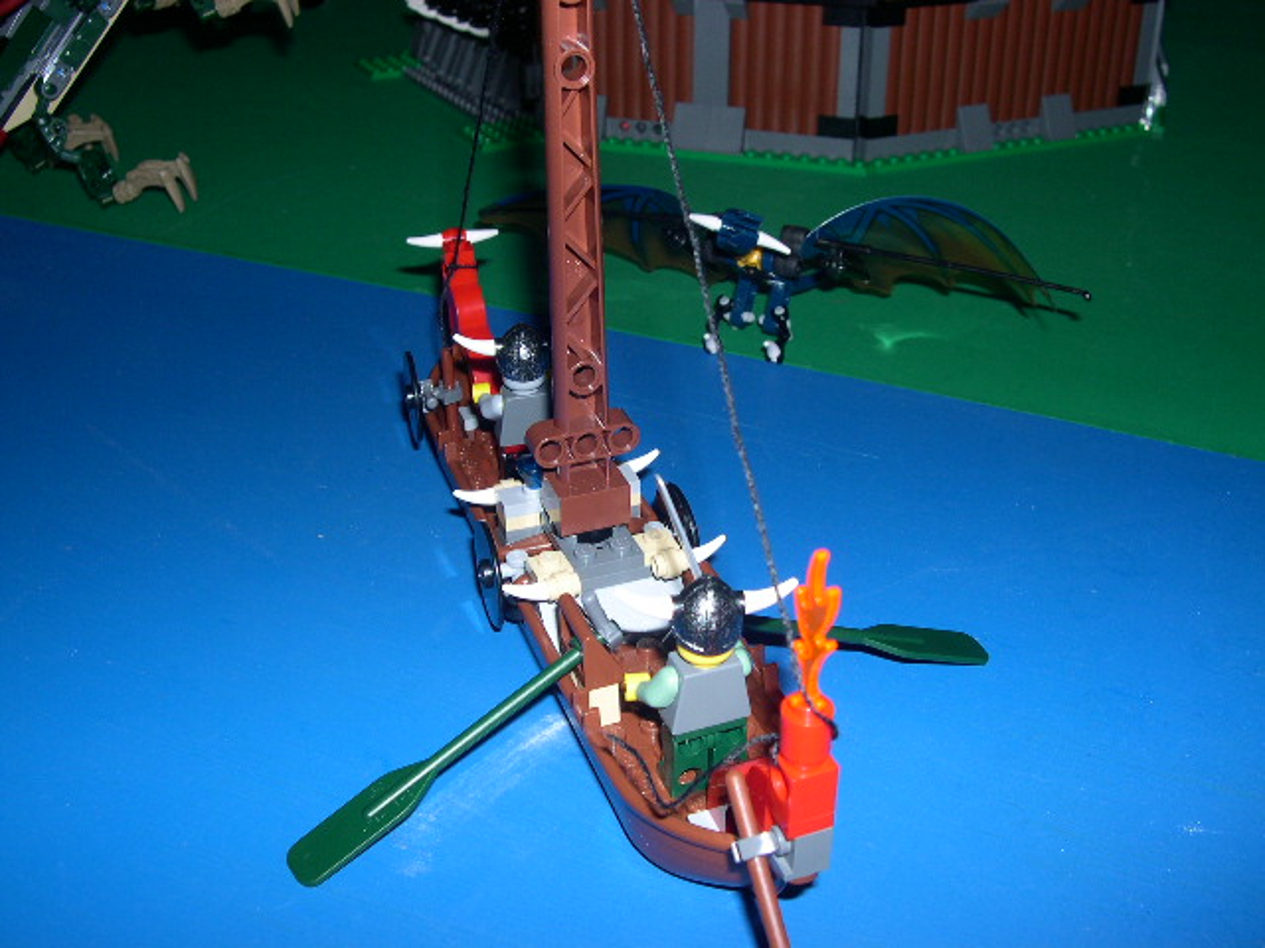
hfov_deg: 49.0
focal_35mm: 38
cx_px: 632
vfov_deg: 37.7
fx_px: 1389
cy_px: 474
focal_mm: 8
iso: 100
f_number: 7.6
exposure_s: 1/60
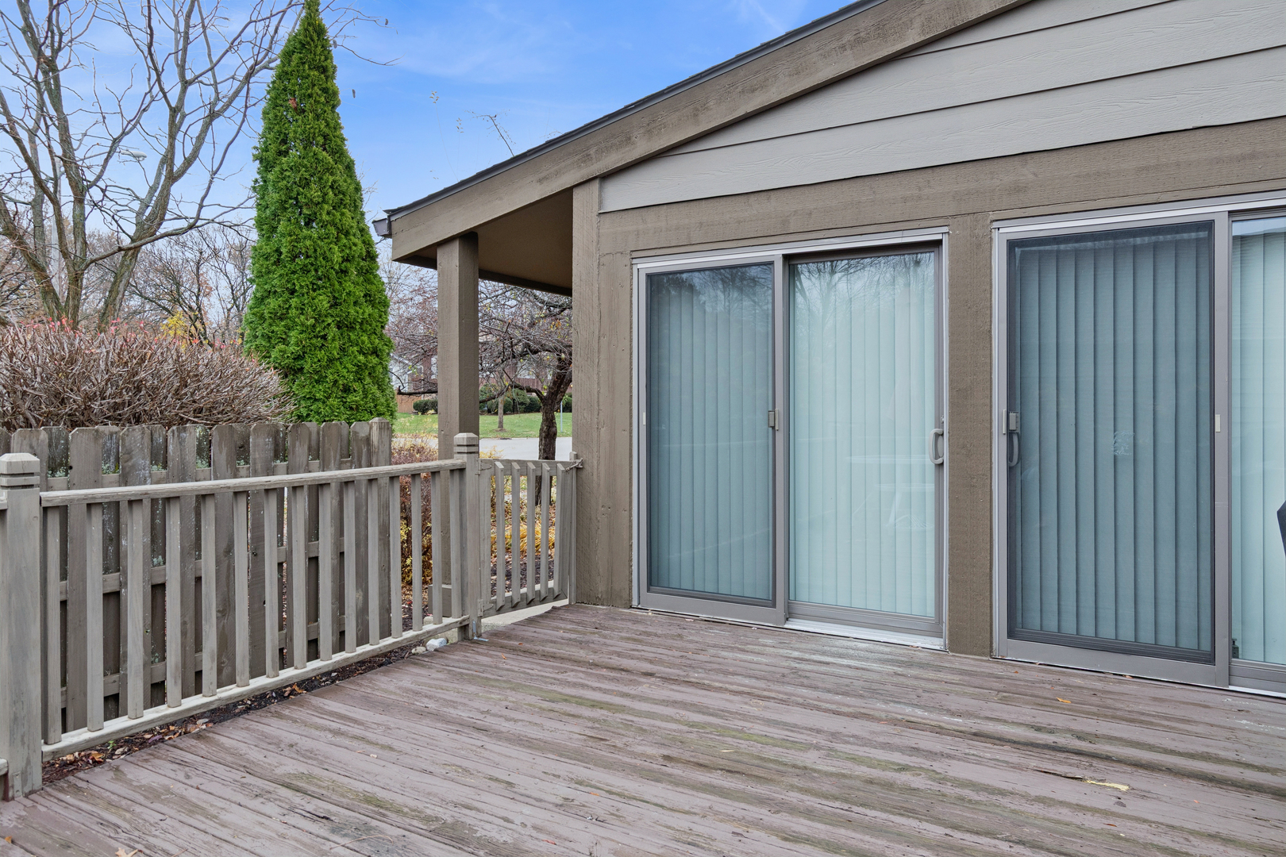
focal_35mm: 21
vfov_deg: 59.5
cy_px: 428
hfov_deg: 81.2
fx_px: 750
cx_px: 643
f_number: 8
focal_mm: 14
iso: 320
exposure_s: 1/100
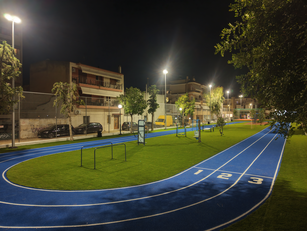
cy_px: 116
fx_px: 213
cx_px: 154
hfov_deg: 71.6
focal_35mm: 24
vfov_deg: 56.8
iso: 460
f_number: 1.8
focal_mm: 8.67
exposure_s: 1/15
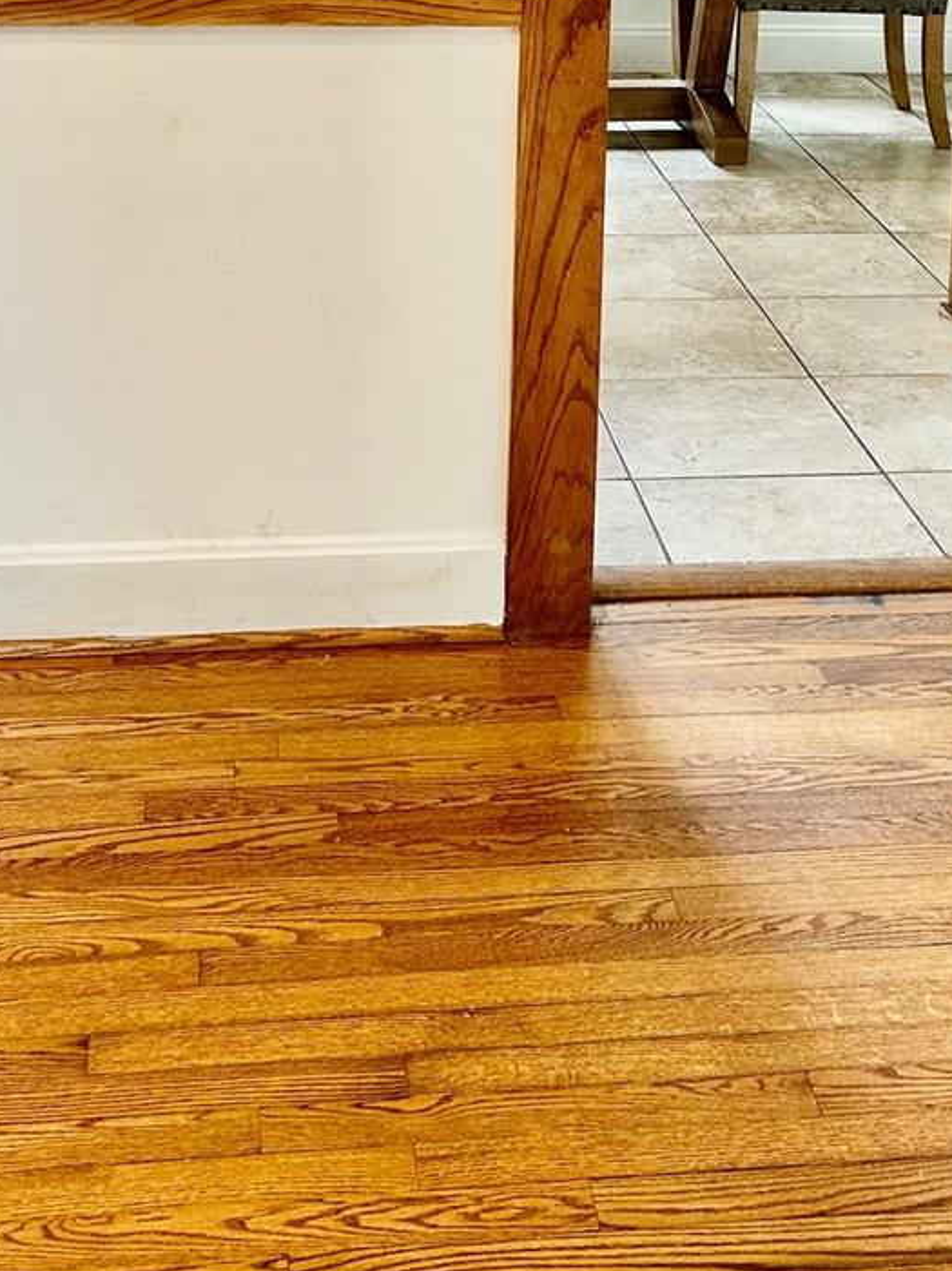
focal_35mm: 57
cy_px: -114
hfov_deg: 25.6
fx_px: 2092
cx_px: 511
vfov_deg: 30.4
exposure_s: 1/120
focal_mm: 5.7
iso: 125
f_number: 1.5
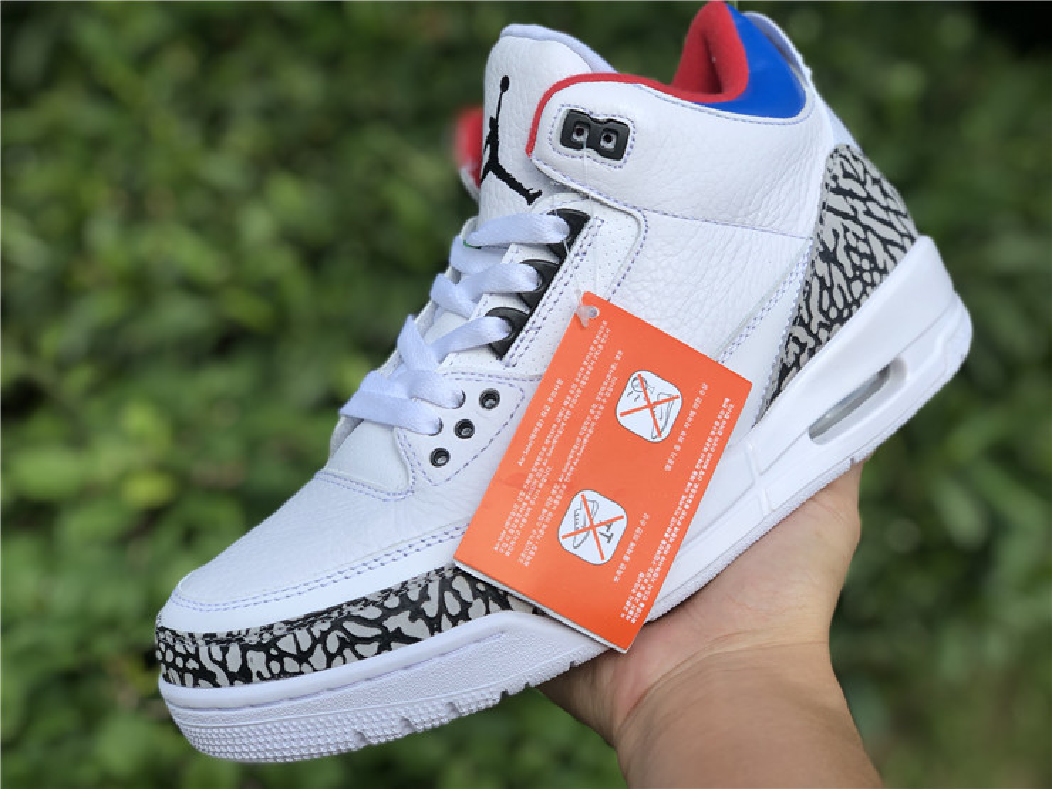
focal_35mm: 52
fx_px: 1580
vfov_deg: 28.0
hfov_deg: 36.8
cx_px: 526
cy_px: 394
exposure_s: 1/378
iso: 16
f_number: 2.4
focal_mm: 6
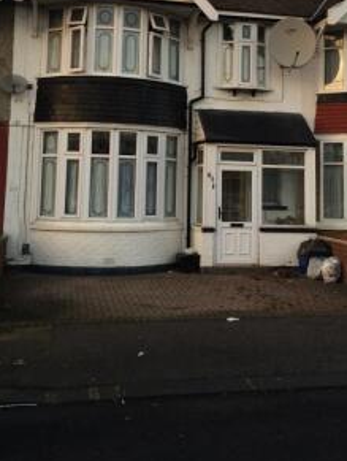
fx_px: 600
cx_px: 195
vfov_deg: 41.1
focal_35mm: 45
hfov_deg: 32.2
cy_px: 132
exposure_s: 1/120
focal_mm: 4.12
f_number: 2.2
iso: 64
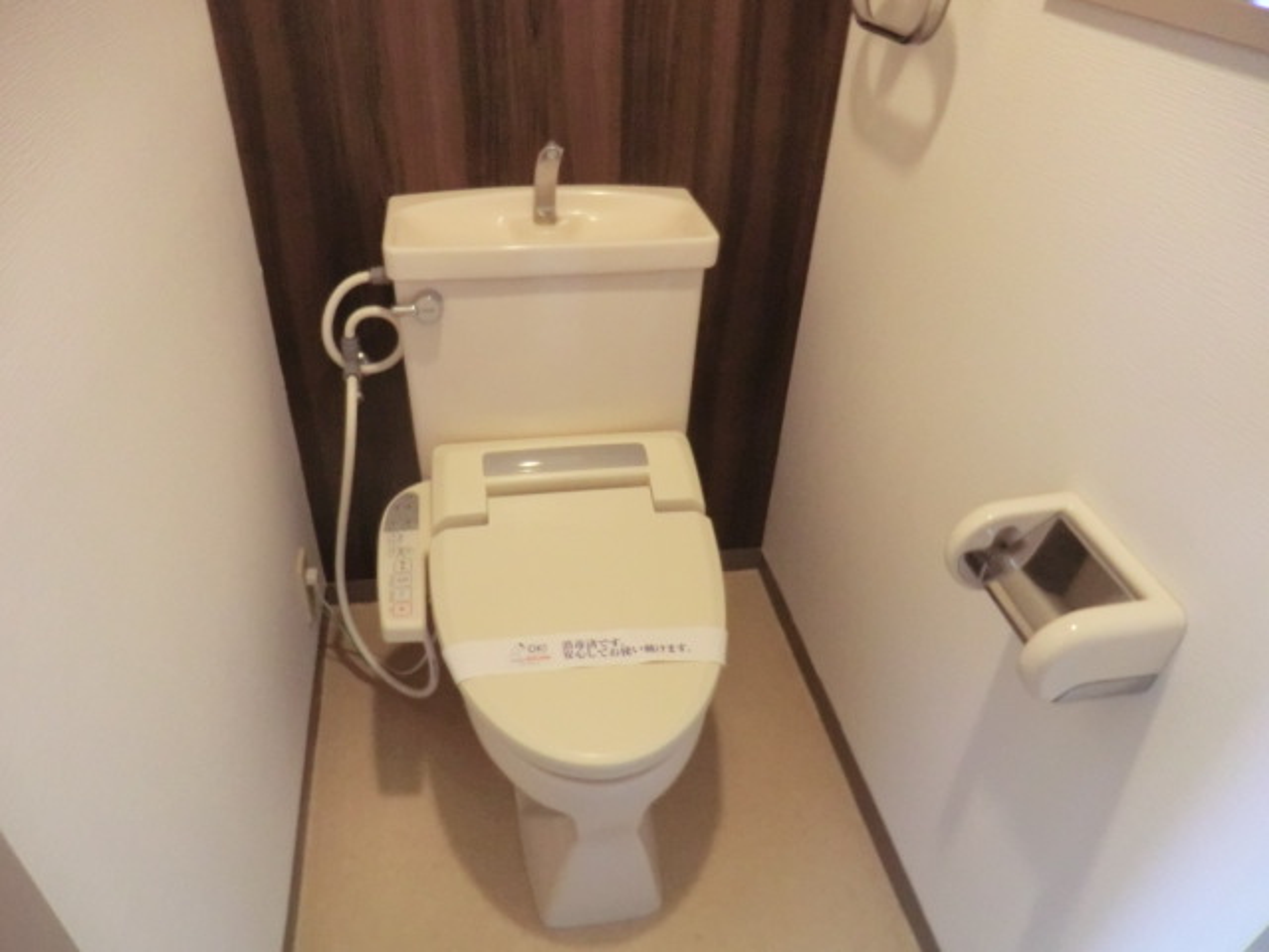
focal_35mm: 24
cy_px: 476
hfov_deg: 71.6
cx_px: 634
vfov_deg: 56.8
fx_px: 880
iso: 500
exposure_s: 1/60
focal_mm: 4.3
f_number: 3.2
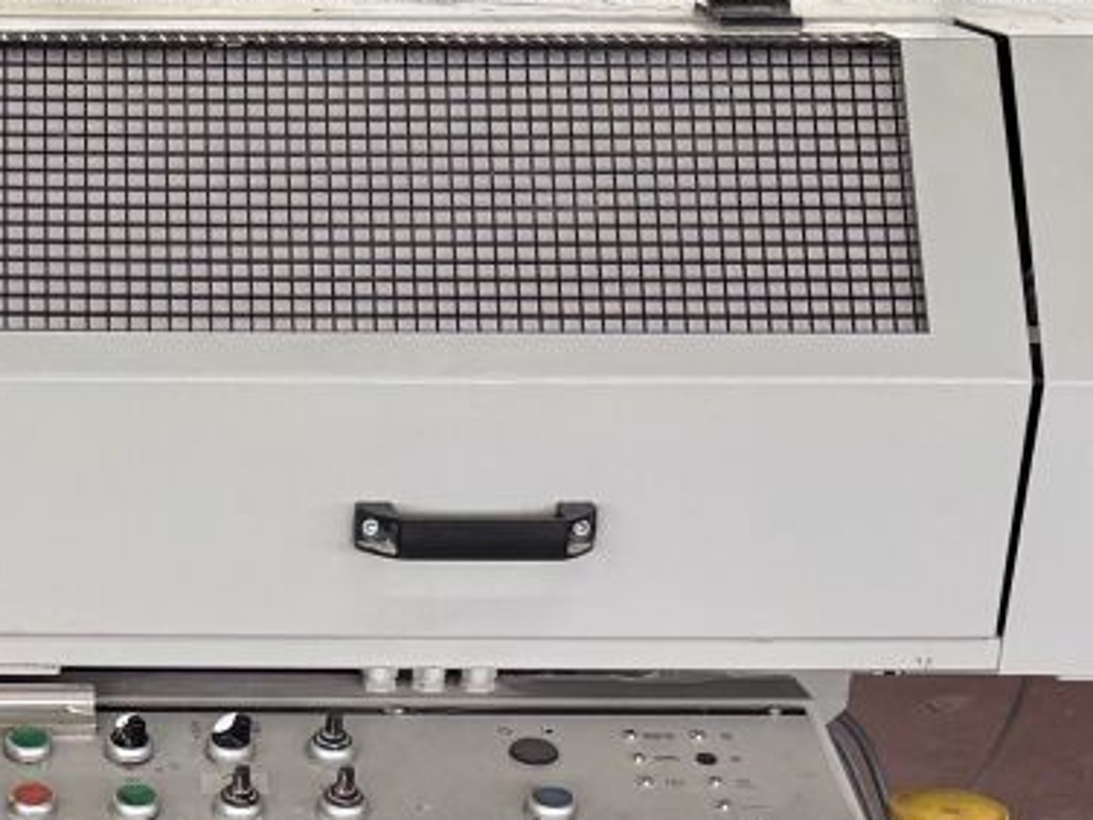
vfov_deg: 14.1
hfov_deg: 18.5
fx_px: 3221
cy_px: 933
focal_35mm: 102
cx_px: -110
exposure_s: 1/100
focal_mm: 6.76
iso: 160
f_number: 1.78
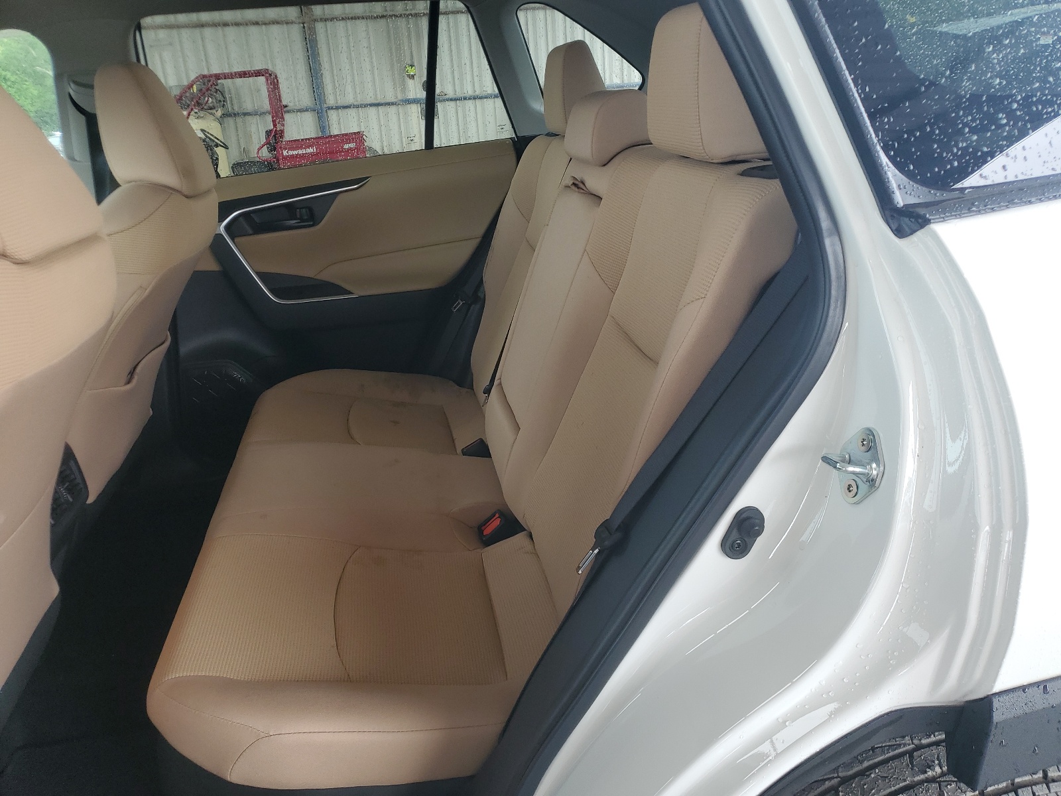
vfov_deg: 53.1
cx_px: 530
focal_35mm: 26
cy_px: 398
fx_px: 797
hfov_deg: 67.3
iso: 50
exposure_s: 1/167
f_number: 1.5
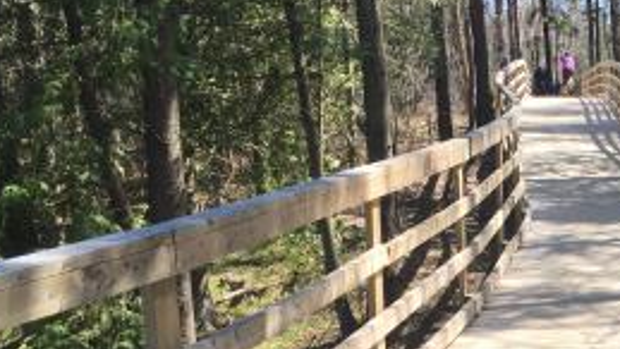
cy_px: 368
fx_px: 1283
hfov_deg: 24.7
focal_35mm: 78
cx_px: 733
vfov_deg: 15.2
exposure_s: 1/549
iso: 32
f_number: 2.2
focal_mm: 4.15
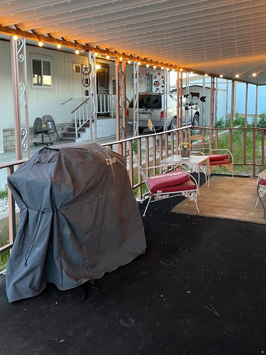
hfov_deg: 40.7
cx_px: 143
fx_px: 359
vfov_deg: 52.1
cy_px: 135
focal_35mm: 35
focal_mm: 4.2
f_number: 1.6
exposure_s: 1/40
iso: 400
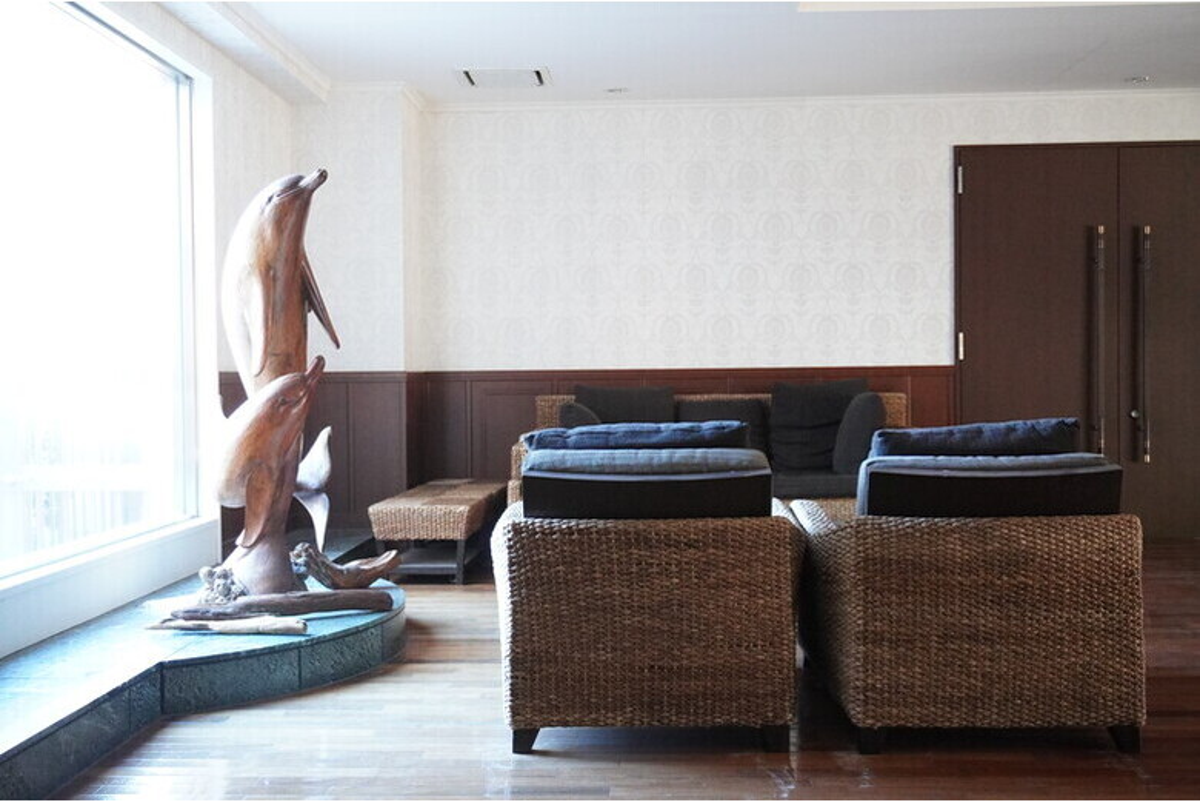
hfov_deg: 49.5
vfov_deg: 34.3
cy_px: 401
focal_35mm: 39
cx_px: 600
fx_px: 1301
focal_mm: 26
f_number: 4.5
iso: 5000
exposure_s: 1/80
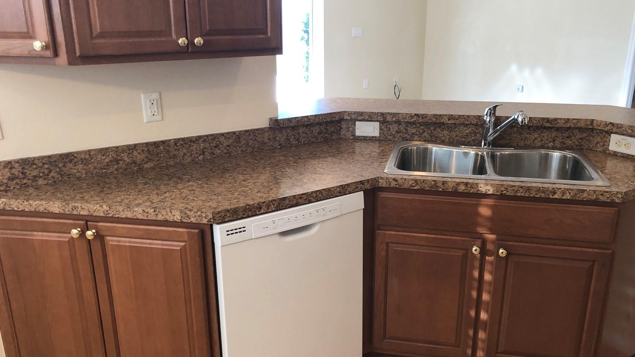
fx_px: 556
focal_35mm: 33
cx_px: 326
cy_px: 183
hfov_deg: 59.5
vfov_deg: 35.6
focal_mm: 4
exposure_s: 1/20
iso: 40
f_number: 1.8
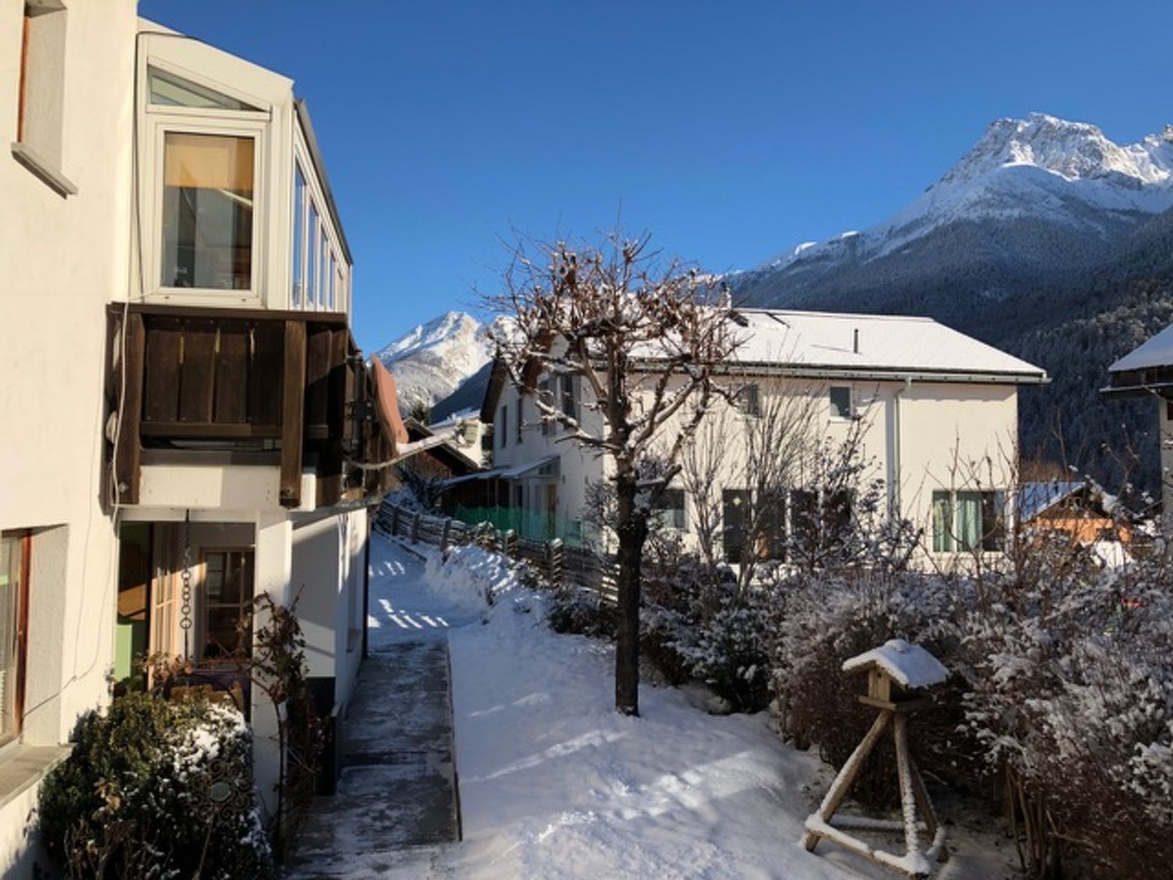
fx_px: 983
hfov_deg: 61.7
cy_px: 440
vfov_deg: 48.2
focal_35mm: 29
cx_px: 586
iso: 20
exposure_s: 1/2315
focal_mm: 3.99
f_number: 1.8
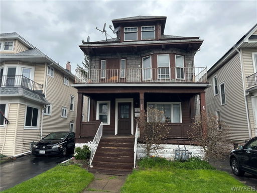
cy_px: 96
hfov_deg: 71.6
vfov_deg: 56.8
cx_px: 128
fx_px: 178
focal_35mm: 24
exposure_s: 1/121
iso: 100
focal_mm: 6.86
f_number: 1.78
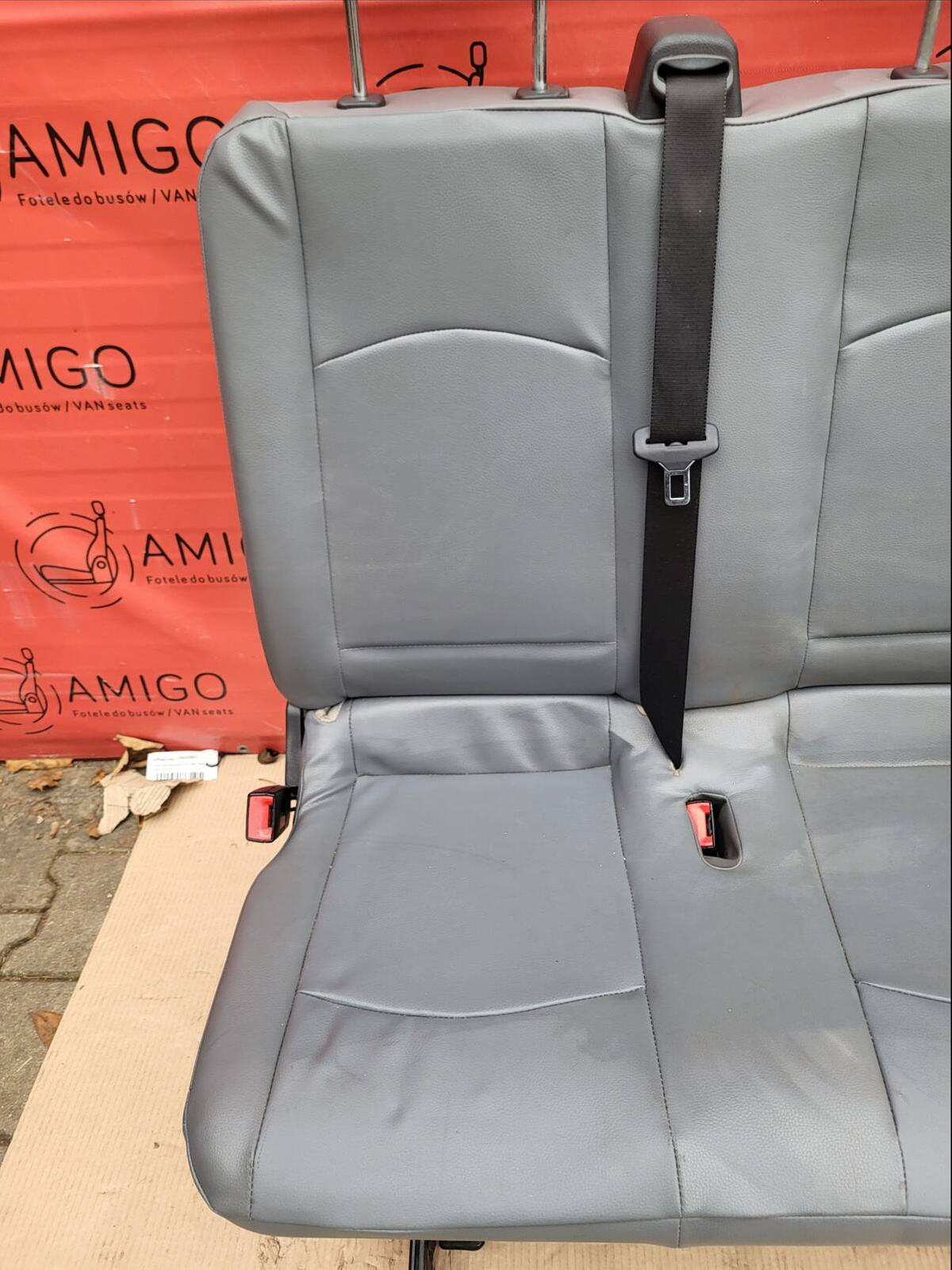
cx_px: 476
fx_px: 953
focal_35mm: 26
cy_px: 635
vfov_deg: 67.3
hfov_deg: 53.1
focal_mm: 5.4
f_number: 1.8
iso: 40
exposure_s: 1/100
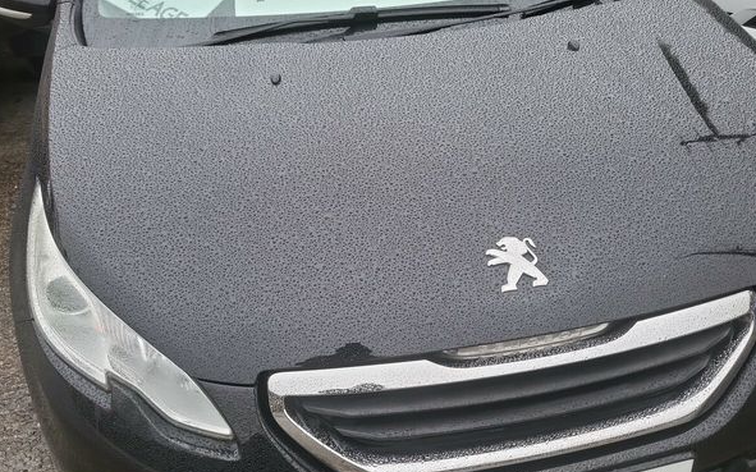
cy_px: 266
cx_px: 376
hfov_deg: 66.5
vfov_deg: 44.4
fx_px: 577
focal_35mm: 28
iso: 51
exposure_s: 1/50
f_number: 1.8
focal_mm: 4.25
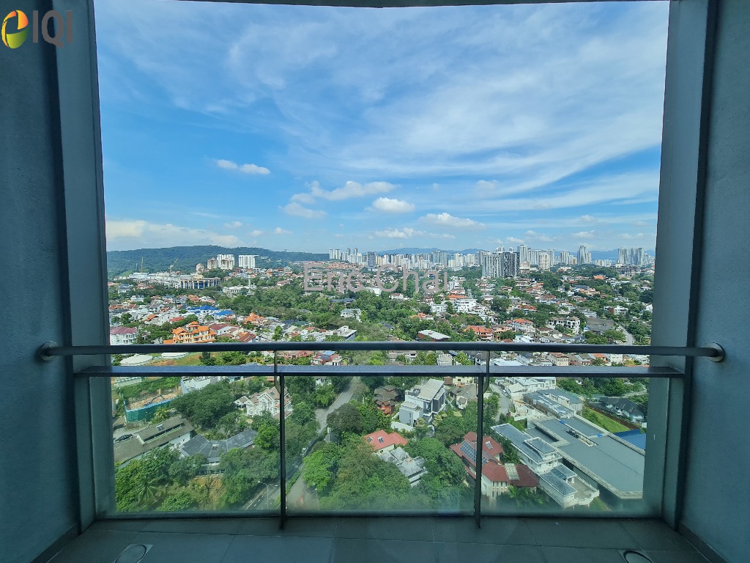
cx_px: 375
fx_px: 282
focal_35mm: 13
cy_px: 282
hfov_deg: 106.2
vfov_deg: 89.9
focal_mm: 2.2
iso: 64
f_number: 2.2
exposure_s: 1/930
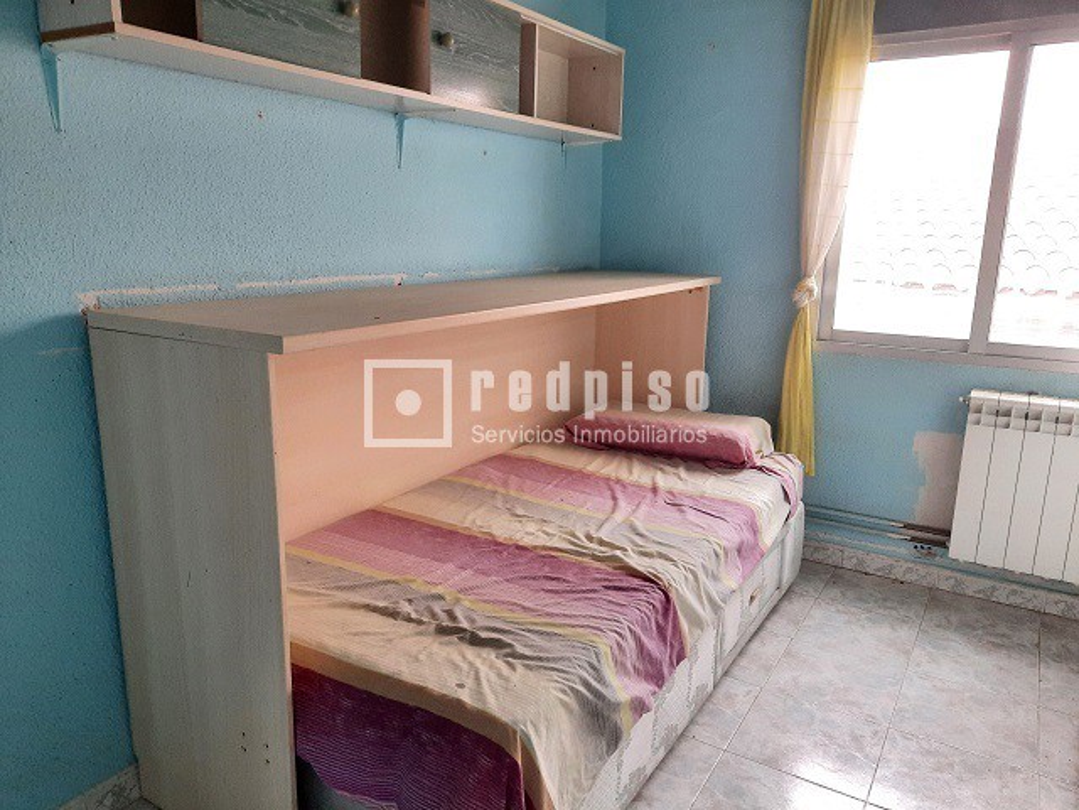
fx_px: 779
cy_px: 405
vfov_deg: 54.9
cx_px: 540
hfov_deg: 69.4
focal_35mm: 25
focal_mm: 4.6
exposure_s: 1/25
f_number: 2
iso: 640
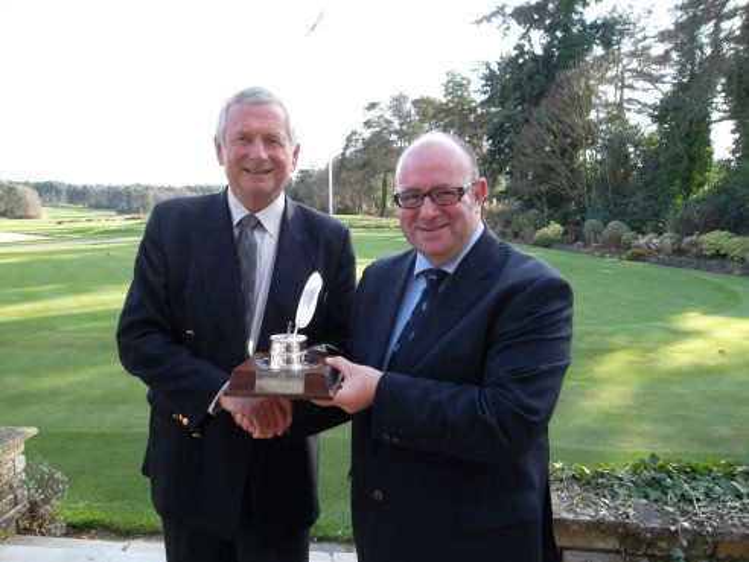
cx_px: 374
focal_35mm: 27
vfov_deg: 51.4
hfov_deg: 65.3
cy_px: 281
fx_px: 584
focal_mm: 4.9
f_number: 3.5
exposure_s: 1/90
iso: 80
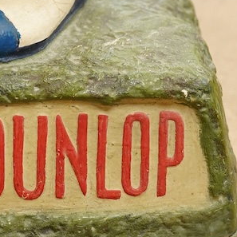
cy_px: 118
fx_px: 1123
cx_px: 37
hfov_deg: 12.0
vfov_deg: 12.0
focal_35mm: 145
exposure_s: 1/200
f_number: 7.1
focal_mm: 30
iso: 2500
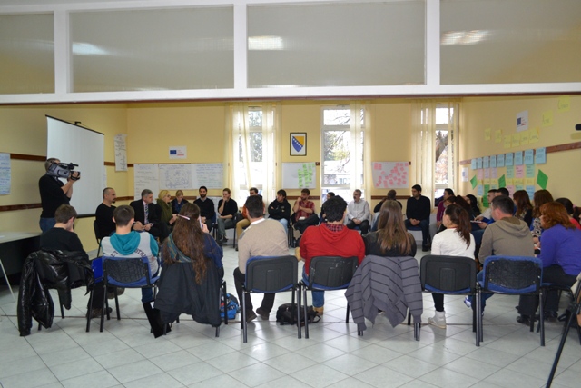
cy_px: 194
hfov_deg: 67.4
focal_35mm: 27
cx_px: 290
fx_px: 436
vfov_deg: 48.0
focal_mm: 18
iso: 1100
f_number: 3.5
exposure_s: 1/60
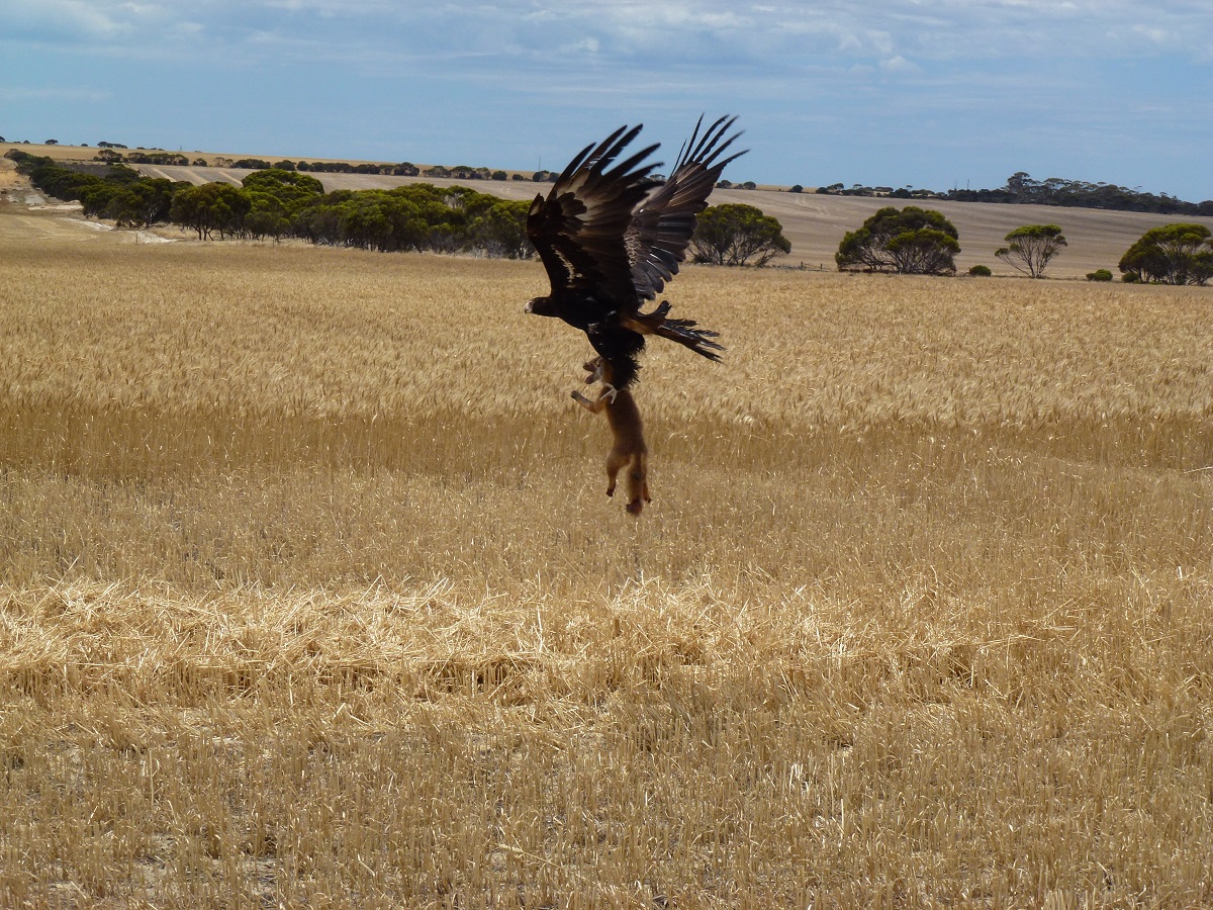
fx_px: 2663
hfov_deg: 25.7
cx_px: 606
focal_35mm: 76
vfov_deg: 19.4
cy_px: 455
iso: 100
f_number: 4.7
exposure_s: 1/1300
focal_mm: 13.6
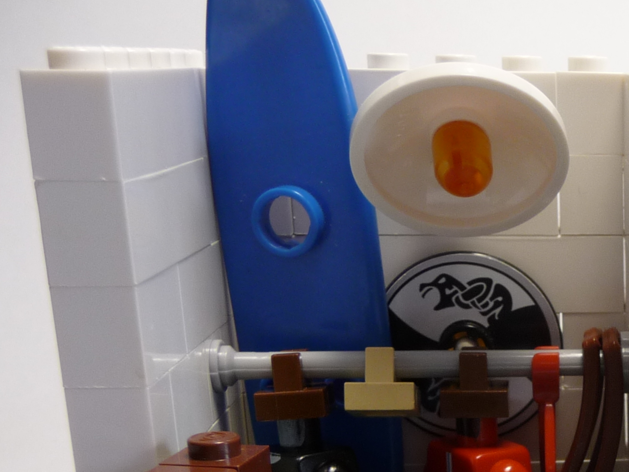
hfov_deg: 23.9
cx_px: 763
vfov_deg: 18.7
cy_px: 589
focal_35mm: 74
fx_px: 1345
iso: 100
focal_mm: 4.7
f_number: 3.3
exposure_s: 1/40
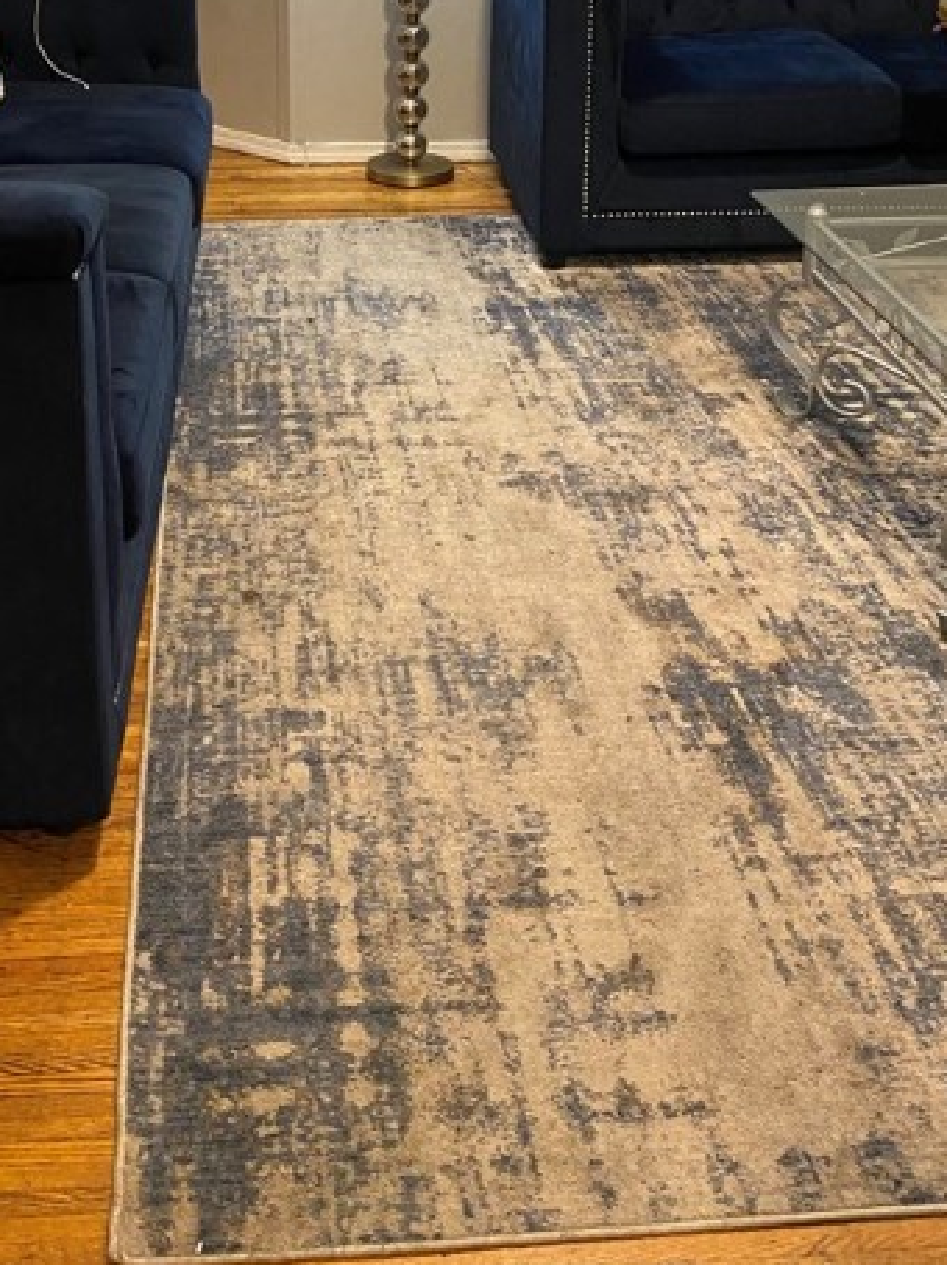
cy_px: 254
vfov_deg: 41.2
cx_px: 334
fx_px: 1606
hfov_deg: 32.6
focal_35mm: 44
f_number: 1.8
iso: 500
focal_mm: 4.25
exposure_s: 1/60
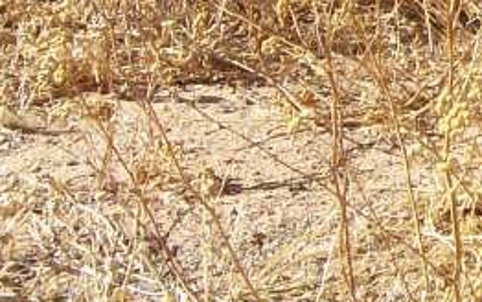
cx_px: 817
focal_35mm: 175
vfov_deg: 7.5
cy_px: -28
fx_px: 2300
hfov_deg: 11.3
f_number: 4.8
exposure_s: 1/407
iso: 80
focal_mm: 6
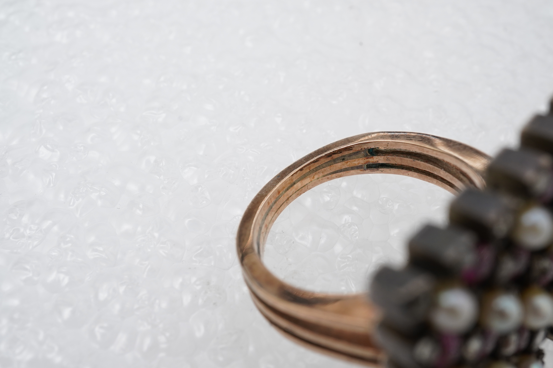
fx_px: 691
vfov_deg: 29.9
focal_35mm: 45
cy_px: 184
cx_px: 276
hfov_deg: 43.6
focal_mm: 30
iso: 640
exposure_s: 1/125
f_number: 22
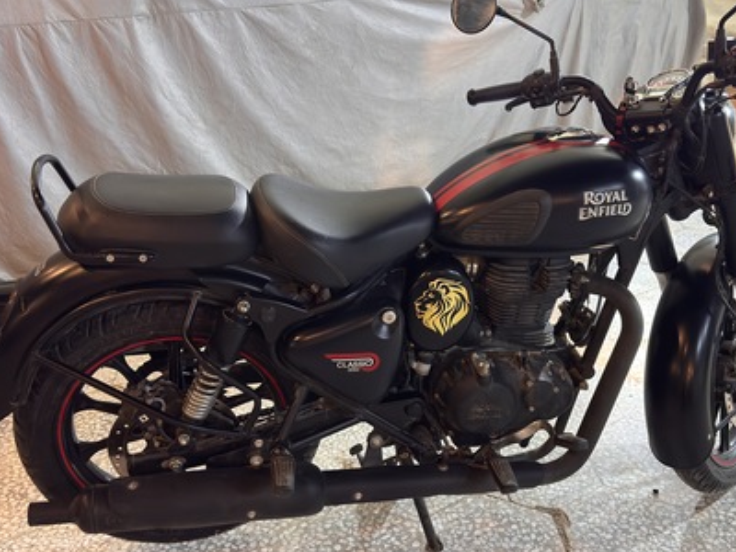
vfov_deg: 36.0
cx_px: 411
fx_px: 850
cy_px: 284
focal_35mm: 40
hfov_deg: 46.7
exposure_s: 1/40
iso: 400
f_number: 1.78
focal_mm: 6.76
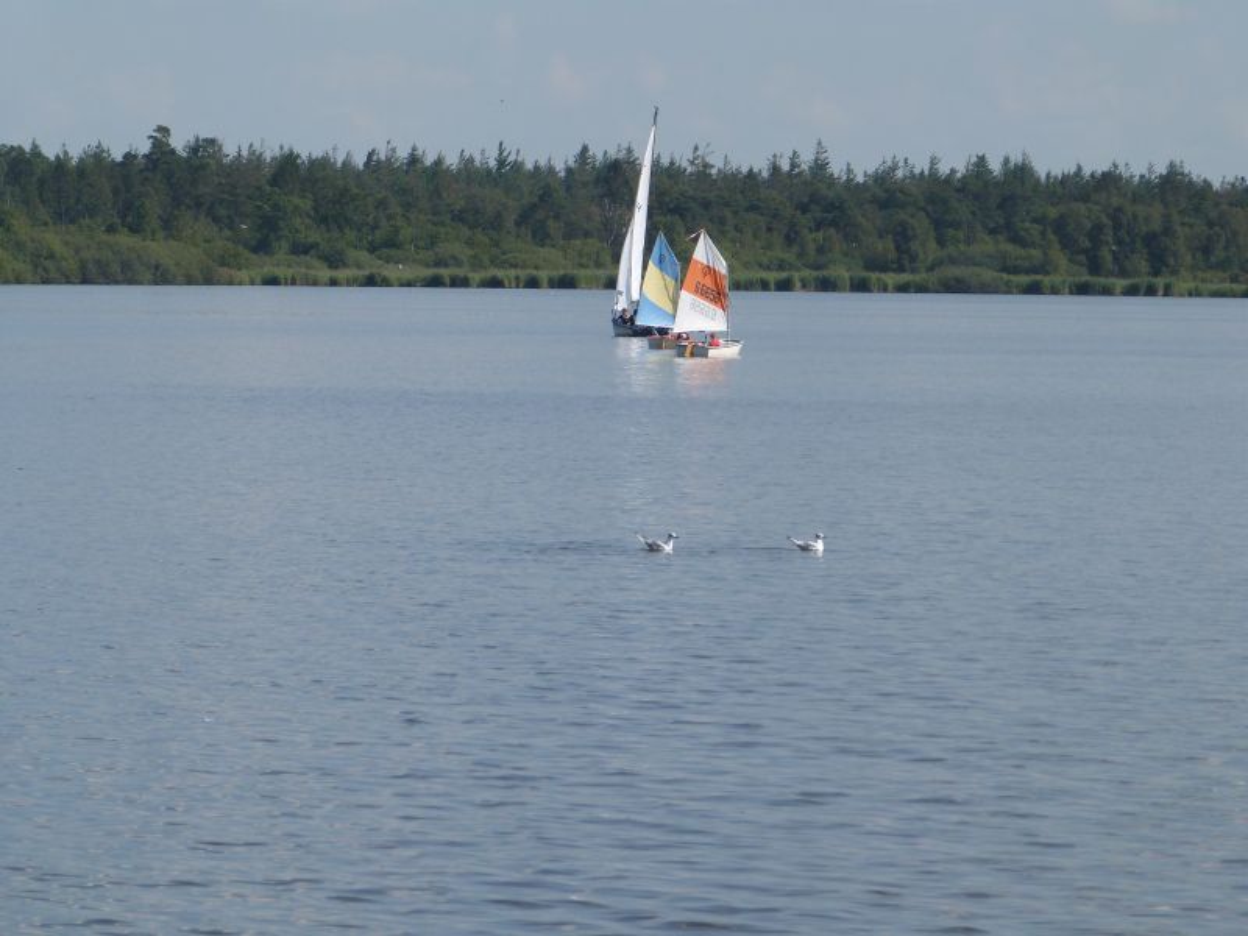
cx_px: 624
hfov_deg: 7.5
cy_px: 468
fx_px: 9554
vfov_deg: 5.6
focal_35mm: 265
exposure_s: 1/640
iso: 100
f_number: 5.6
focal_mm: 47.7
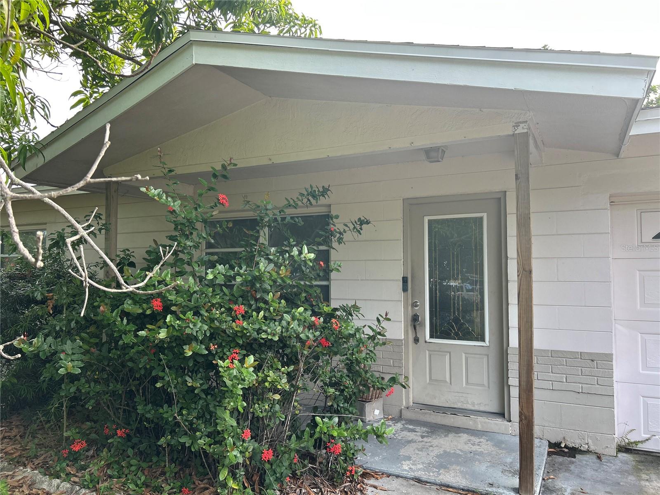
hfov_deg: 67.3
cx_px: 330
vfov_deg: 53.1
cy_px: 248
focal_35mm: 26
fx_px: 496
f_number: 1.5
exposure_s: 1/361
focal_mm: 5.7
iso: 50
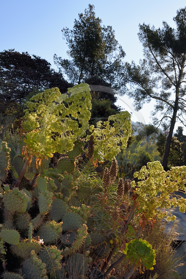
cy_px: 140
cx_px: 93
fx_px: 248
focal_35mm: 32
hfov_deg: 41.1
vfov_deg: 58.7
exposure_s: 1/320
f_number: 10
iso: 200
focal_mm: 32
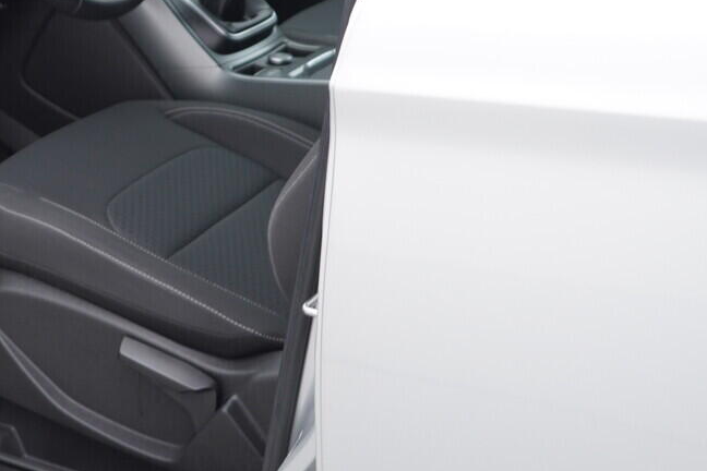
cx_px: 51
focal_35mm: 80
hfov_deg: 24.5
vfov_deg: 16.8
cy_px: 55
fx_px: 1571
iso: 125
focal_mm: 24
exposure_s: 1/50
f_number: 3.2
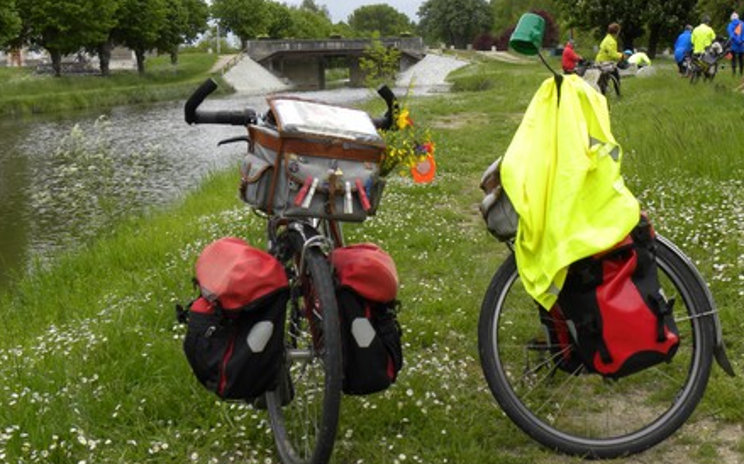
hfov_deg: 40.3
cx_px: 371
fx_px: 1013
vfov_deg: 25.8
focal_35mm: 50
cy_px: 202
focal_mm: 8.2
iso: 64
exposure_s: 1/220
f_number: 4.5
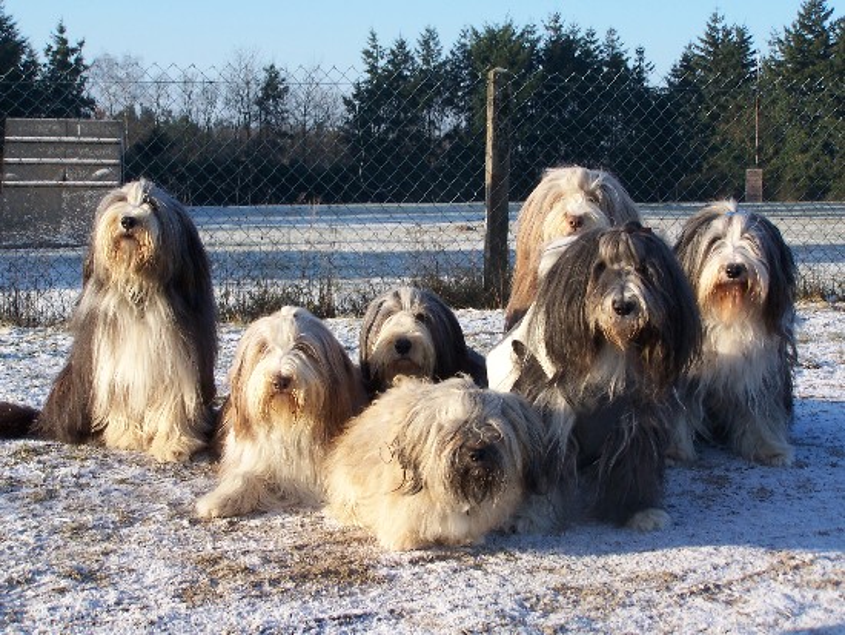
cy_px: 318
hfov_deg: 29.0
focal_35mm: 67
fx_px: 1636
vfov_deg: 21.9
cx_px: 422
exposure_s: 1/500
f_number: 3.2
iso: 80
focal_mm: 11.1
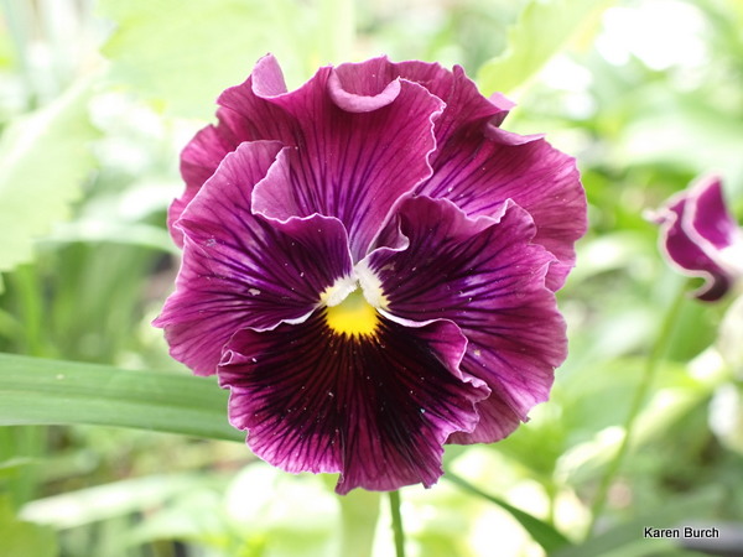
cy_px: 278
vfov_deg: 46.8
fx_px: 644
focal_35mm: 30
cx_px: 372
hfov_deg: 60.0
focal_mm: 5.4
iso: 200
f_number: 2.3
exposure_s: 1/125
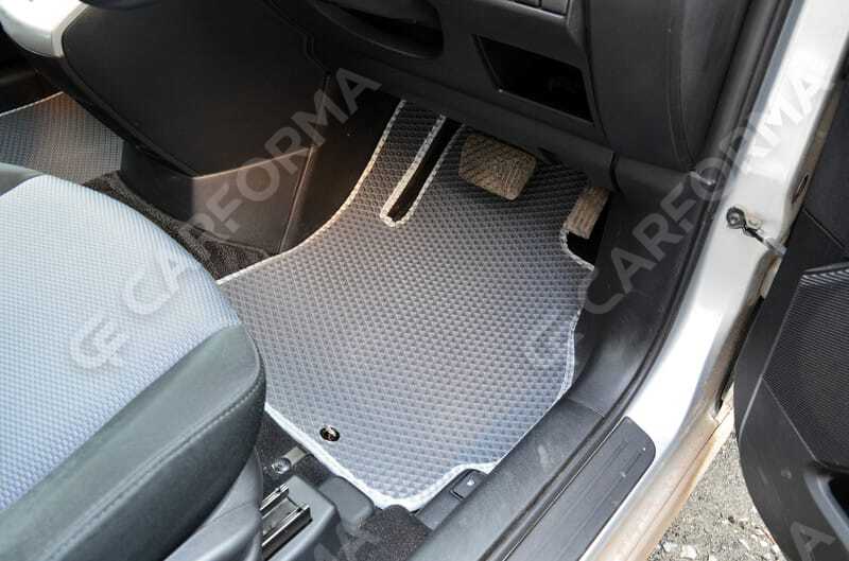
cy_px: 280
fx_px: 706
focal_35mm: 30
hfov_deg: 62.1
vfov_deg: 43.4
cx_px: 424
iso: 800
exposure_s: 1/10
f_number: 6.3
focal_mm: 20
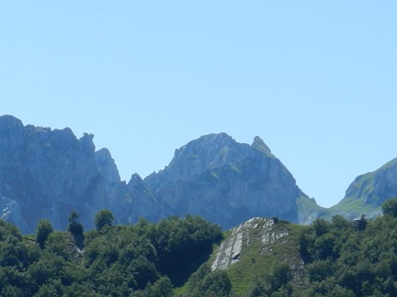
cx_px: 185
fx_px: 1846
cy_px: 220
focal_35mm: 161
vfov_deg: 9.2
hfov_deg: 12.3
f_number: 4.7
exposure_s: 1/1000
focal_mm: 12.1
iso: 160
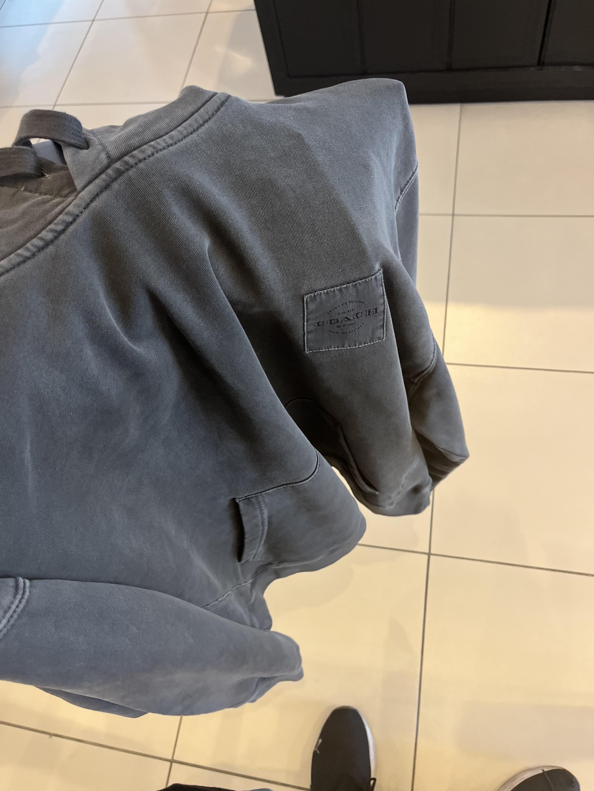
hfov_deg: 53.1
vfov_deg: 67.3
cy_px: 396
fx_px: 595
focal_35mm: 26
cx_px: 297
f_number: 1.6
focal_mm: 5.1
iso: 250
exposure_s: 1/57
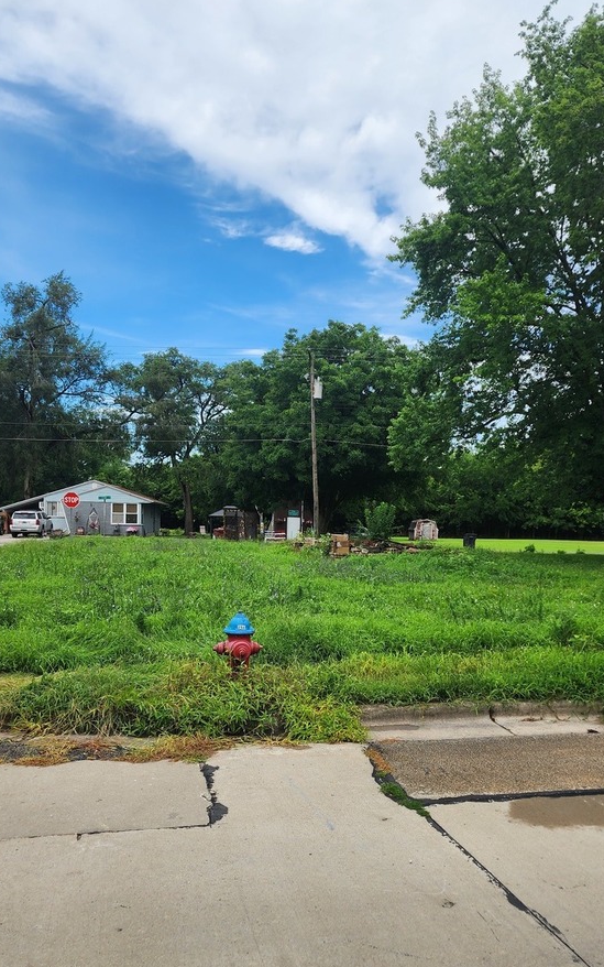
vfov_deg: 62.8
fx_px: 790
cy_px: 529
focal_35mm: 30
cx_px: 325
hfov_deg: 41.8
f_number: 1.8
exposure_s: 1/631
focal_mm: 6.4
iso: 12
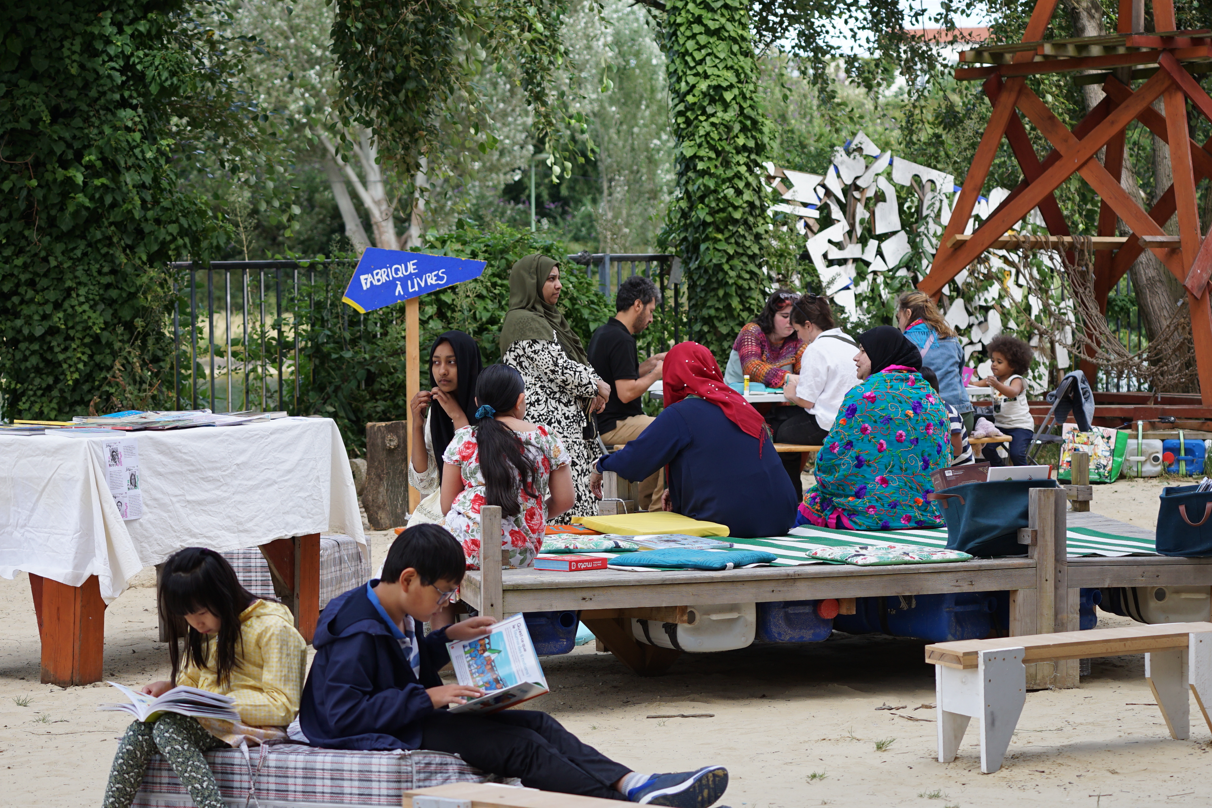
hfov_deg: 19.5
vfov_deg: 13.0
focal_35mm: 105
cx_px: 606
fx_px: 3535
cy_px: 404
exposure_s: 1/320
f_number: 5
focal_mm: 70
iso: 200
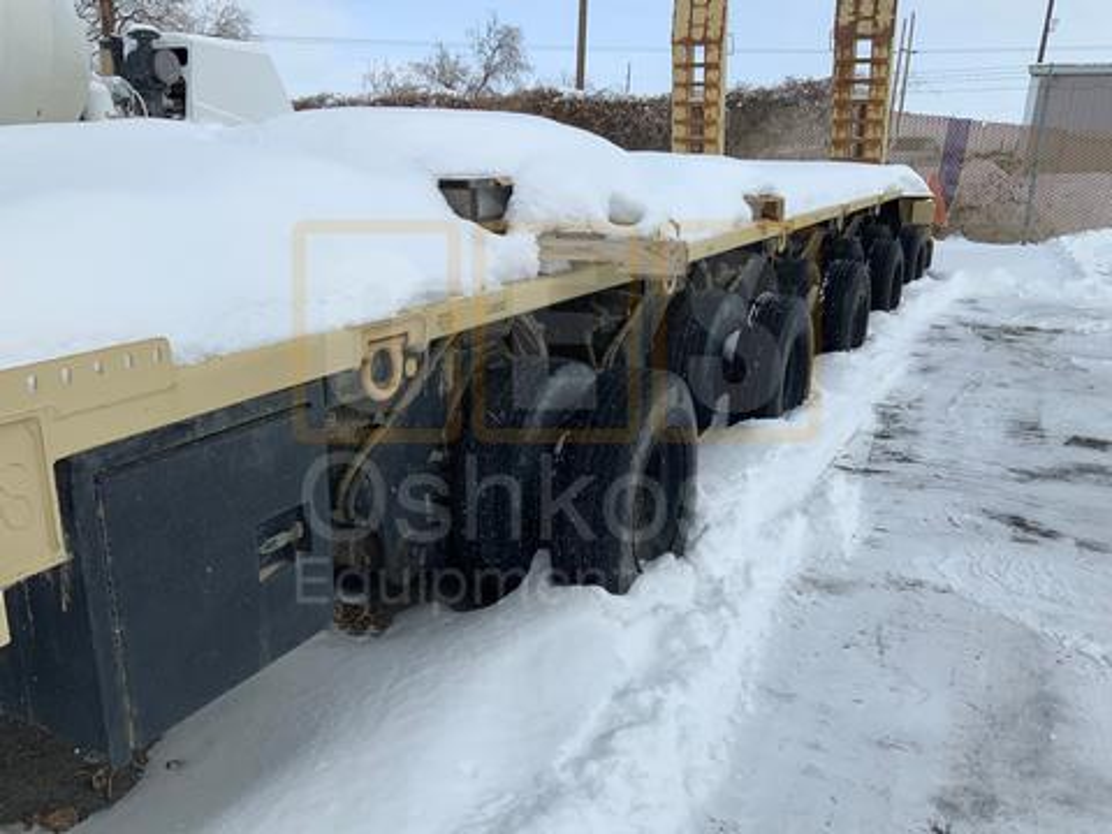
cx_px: 556
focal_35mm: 29
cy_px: 417
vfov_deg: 48.2
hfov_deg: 61.7
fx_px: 932
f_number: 1.8
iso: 20
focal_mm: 3
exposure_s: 1/3534
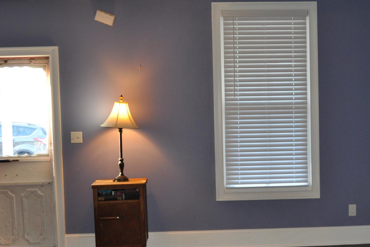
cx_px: 240
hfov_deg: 36.0
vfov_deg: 24.6
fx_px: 565
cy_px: 144
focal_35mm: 55
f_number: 4
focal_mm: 24
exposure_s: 1/60
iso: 800
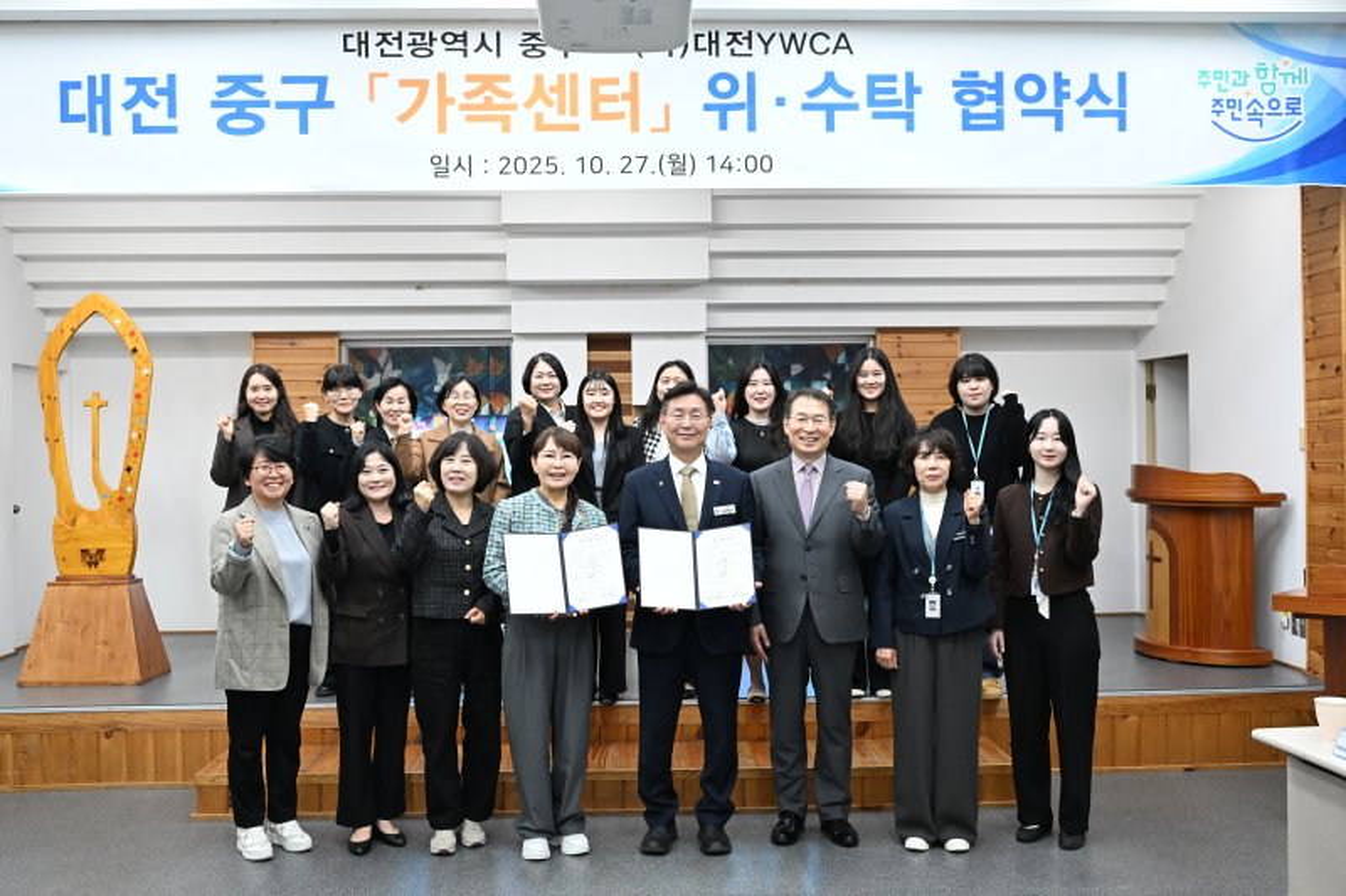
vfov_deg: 37.8
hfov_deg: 54.4
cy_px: 448
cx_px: 673
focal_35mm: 35
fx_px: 1308
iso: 4000
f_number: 6.3
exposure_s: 1/160
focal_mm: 35
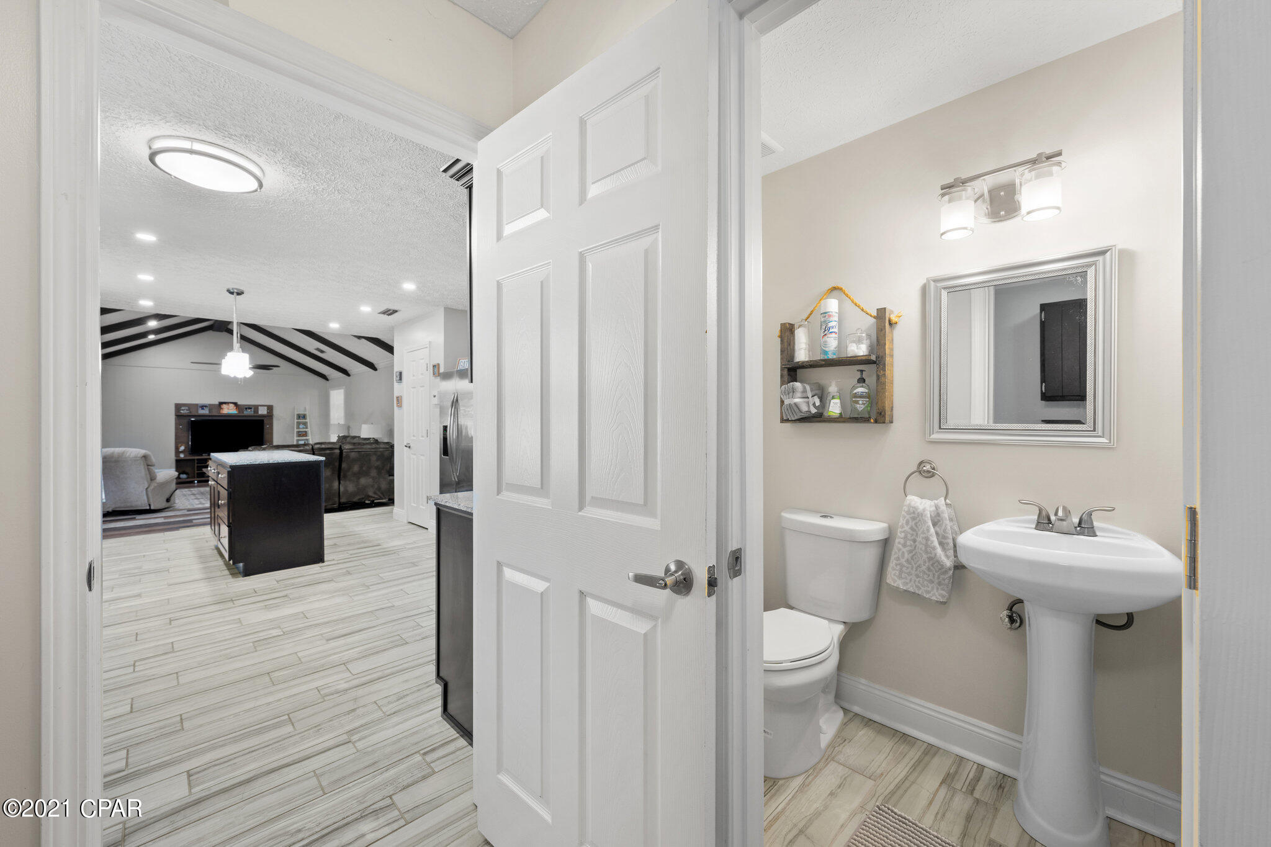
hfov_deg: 104.3
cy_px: 424
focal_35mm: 14
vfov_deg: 81.2
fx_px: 494
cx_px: 636
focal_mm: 14
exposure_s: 1/1.25
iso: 500
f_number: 7.1
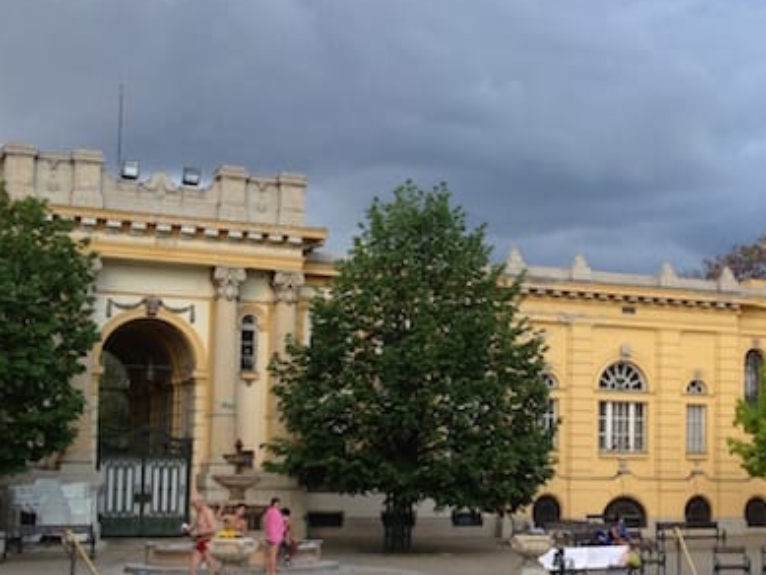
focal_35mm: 72
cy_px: 372
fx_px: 1594
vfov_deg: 20.4
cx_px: 606
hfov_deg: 26.5
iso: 50
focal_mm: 4.28
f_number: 2.4
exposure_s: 1/368
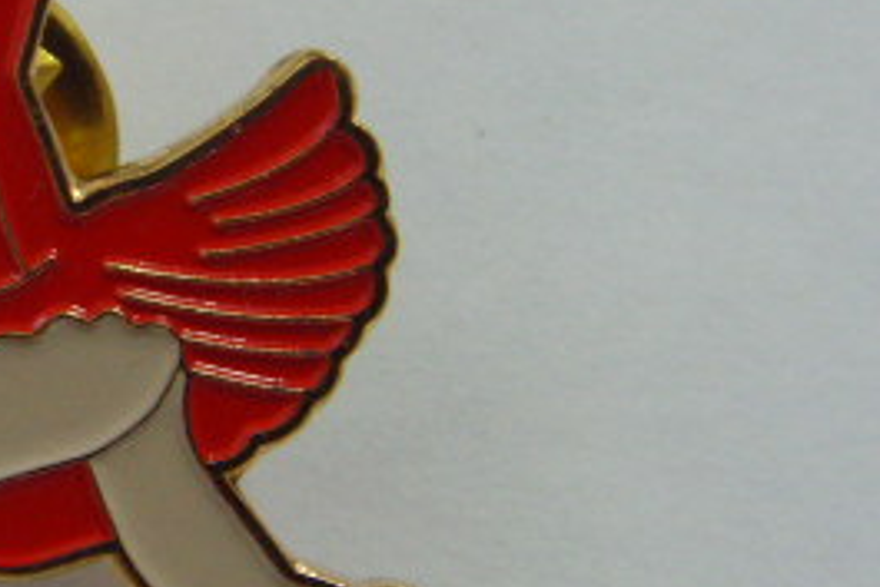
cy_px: 222
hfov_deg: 19.9
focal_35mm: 98
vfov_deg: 14.0
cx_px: -73
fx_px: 2397
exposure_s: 1/6
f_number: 3.5
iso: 200
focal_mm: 6.6
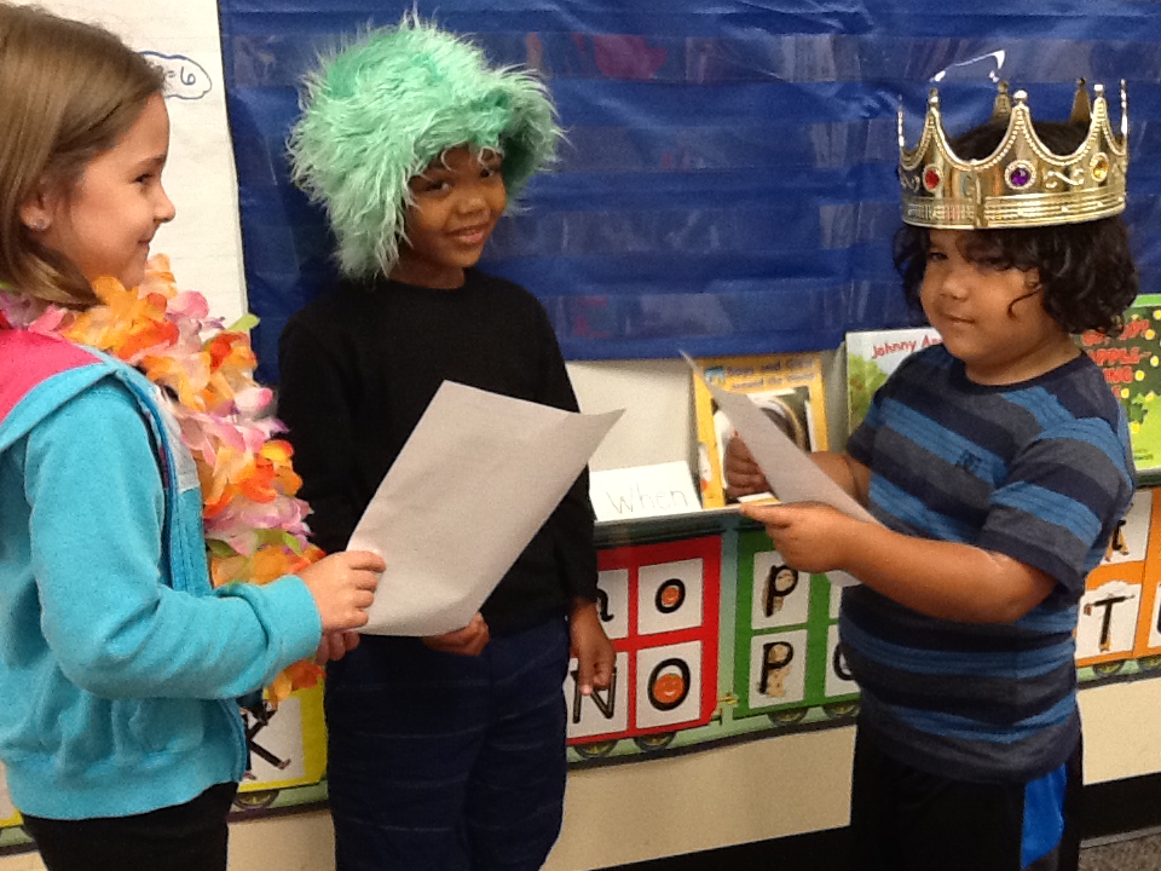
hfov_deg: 42.9
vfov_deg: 32.9
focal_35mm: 44
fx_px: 1476
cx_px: 580
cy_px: 436
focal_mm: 2.03
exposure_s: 1/30
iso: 200
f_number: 2.4
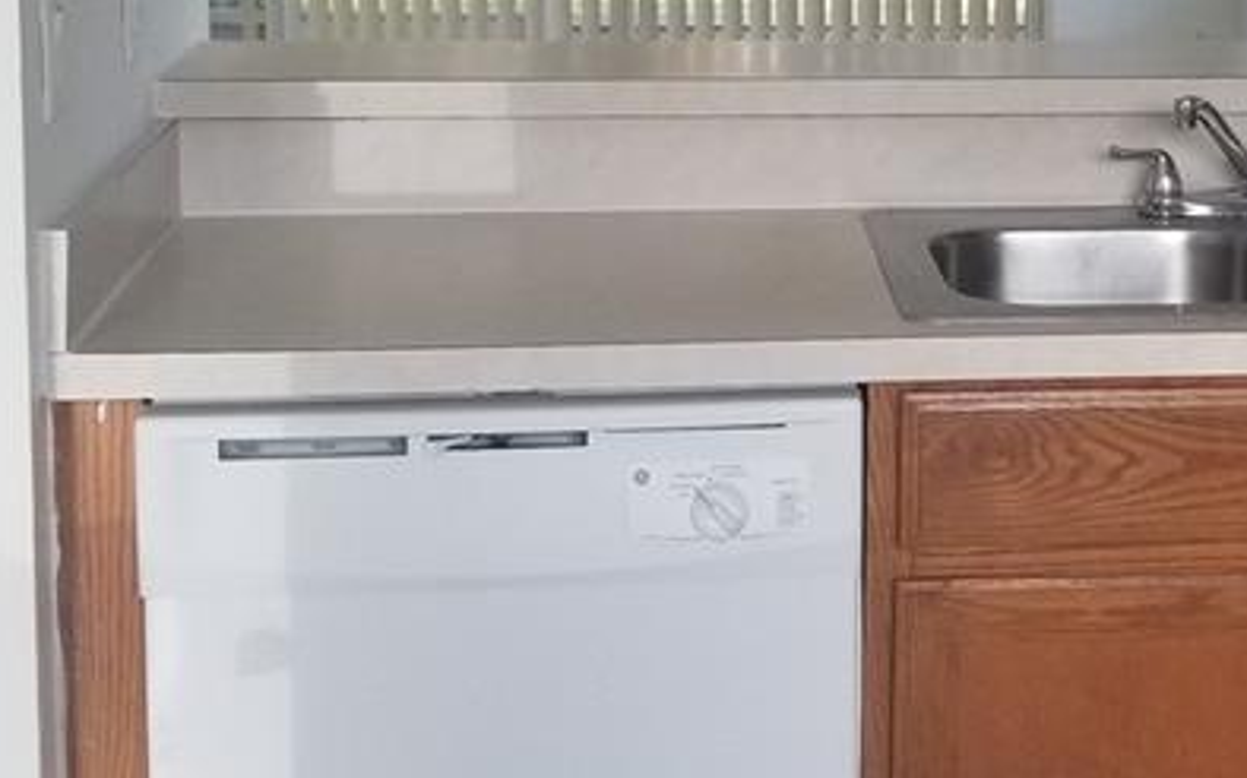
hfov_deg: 24.4
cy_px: 73
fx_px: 2854
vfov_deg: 15.4
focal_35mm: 84
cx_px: 949
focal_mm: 4.3
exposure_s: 1/120
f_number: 1.7
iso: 80
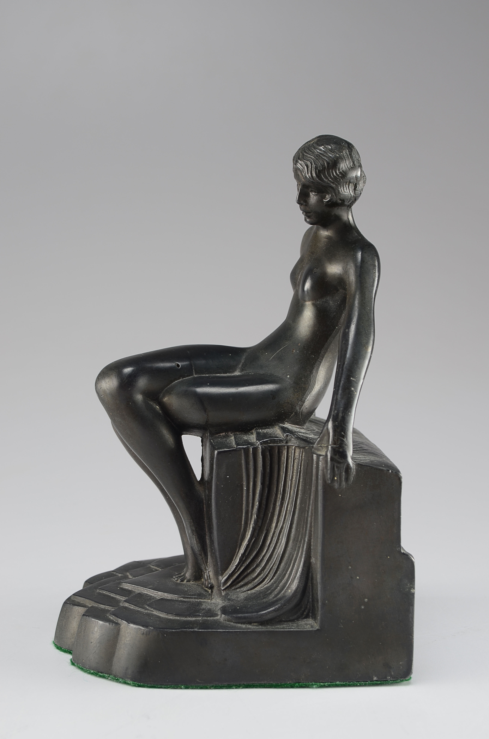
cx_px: 244
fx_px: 1228
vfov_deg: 33.5
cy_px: 370
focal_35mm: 60
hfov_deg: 22.5
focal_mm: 40
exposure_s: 1/80
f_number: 10
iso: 100
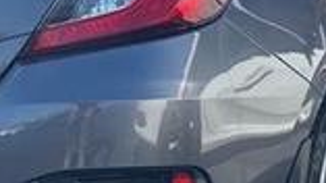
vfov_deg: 13.3
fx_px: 786
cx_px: 123
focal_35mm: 91
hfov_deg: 23.4
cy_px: 94
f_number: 1.6
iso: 64
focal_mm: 5.96
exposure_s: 1/2538
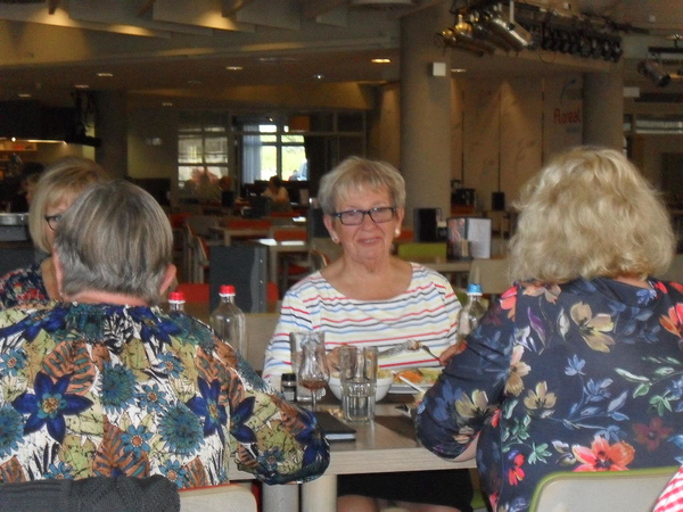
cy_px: 256
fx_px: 1519
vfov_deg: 19.1
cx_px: 342
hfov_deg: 25.3
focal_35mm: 77
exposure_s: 1/60
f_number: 5
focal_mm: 13.6
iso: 400
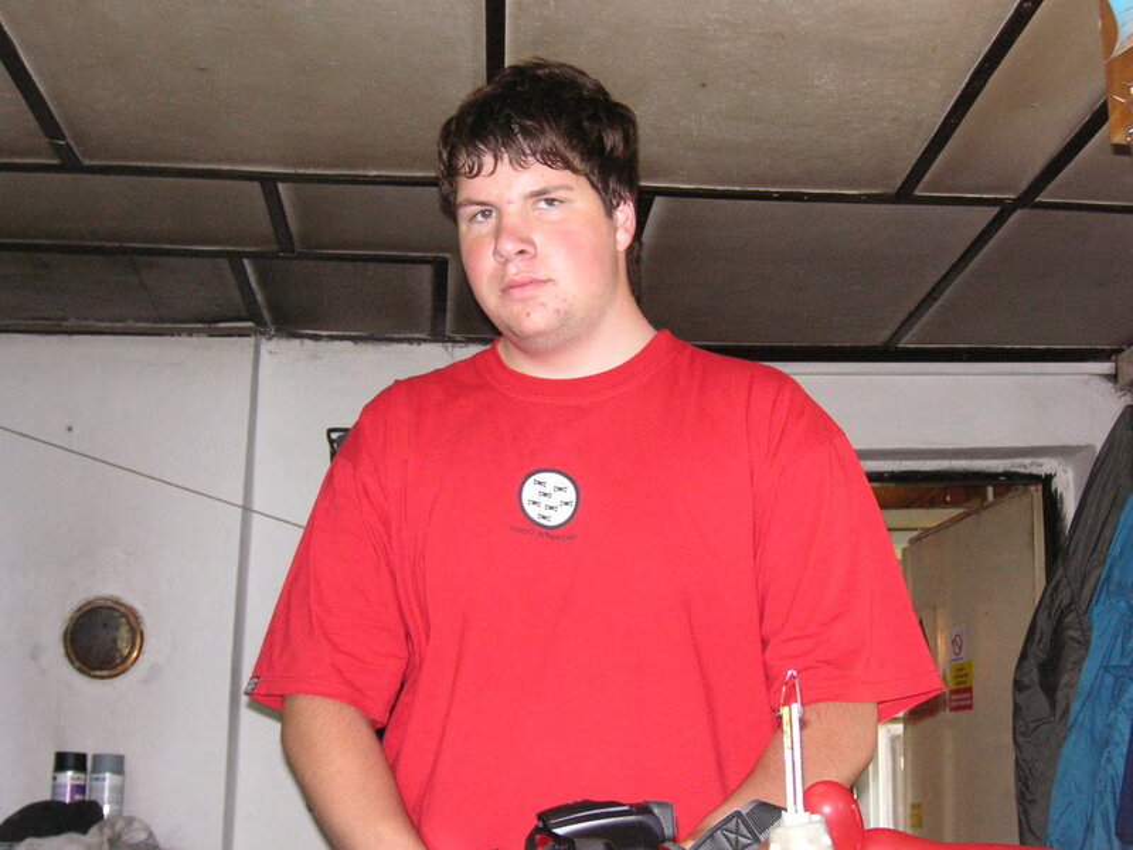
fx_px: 1637
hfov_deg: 38.2
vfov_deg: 29.1
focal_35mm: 50
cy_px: 425
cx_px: 566
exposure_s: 1/45
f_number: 3.4
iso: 160
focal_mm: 8.4
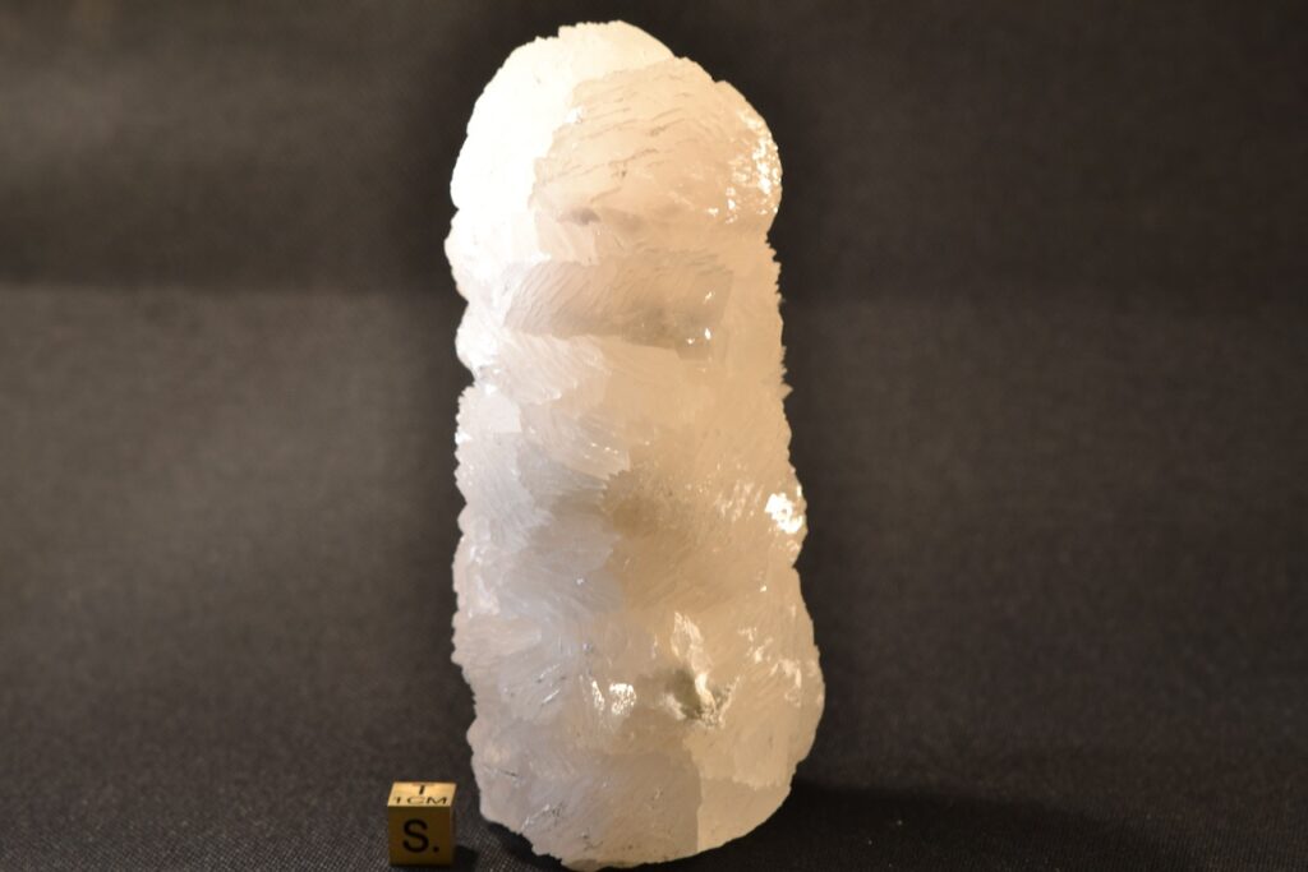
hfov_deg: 16.1
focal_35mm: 128
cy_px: 436
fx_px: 4633
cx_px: 654
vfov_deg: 10.8
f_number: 6.3
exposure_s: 1/3
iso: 100
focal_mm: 85
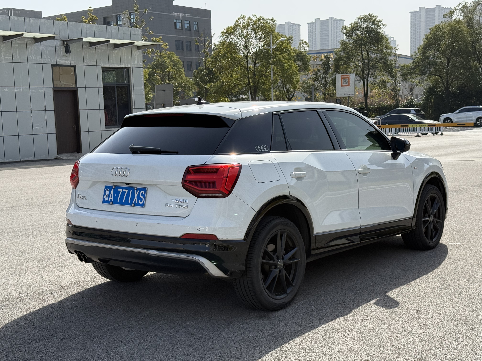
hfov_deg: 39.7
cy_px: 180
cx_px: 241
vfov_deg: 30.3
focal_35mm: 48
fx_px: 668
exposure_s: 1/4329
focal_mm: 6.76
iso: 100
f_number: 1.78
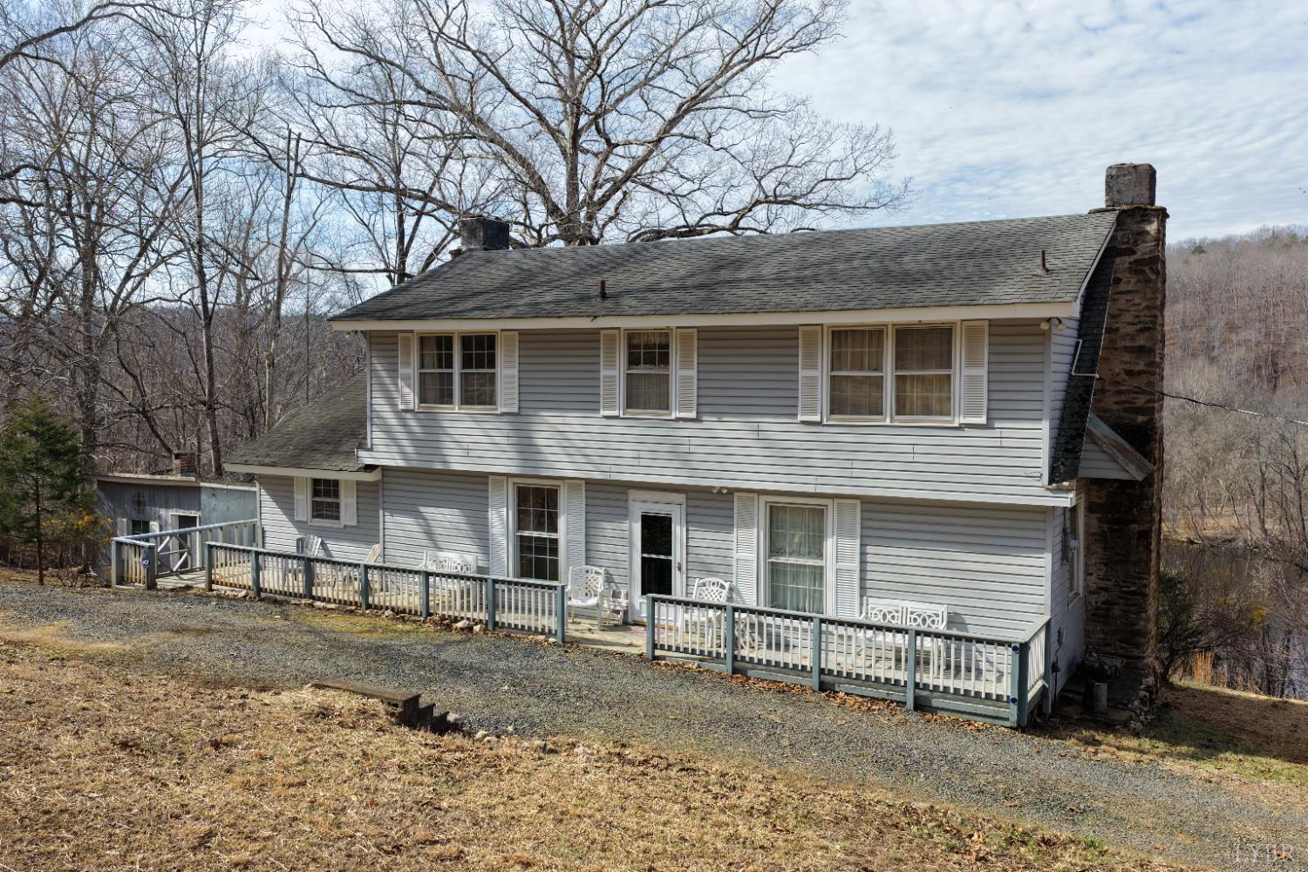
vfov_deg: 46.4
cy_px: 436
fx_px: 1017
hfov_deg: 65.5
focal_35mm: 28
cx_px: 654
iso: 250
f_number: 2.8
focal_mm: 14.45
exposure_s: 1/1600
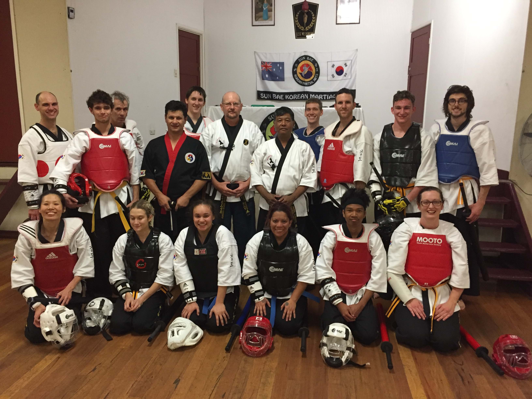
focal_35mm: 29
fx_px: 446
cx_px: 266
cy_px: 200
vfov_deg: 48.2
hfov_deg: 61.7
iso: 250
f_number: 2.2
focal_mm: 4.15
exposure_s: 1/33
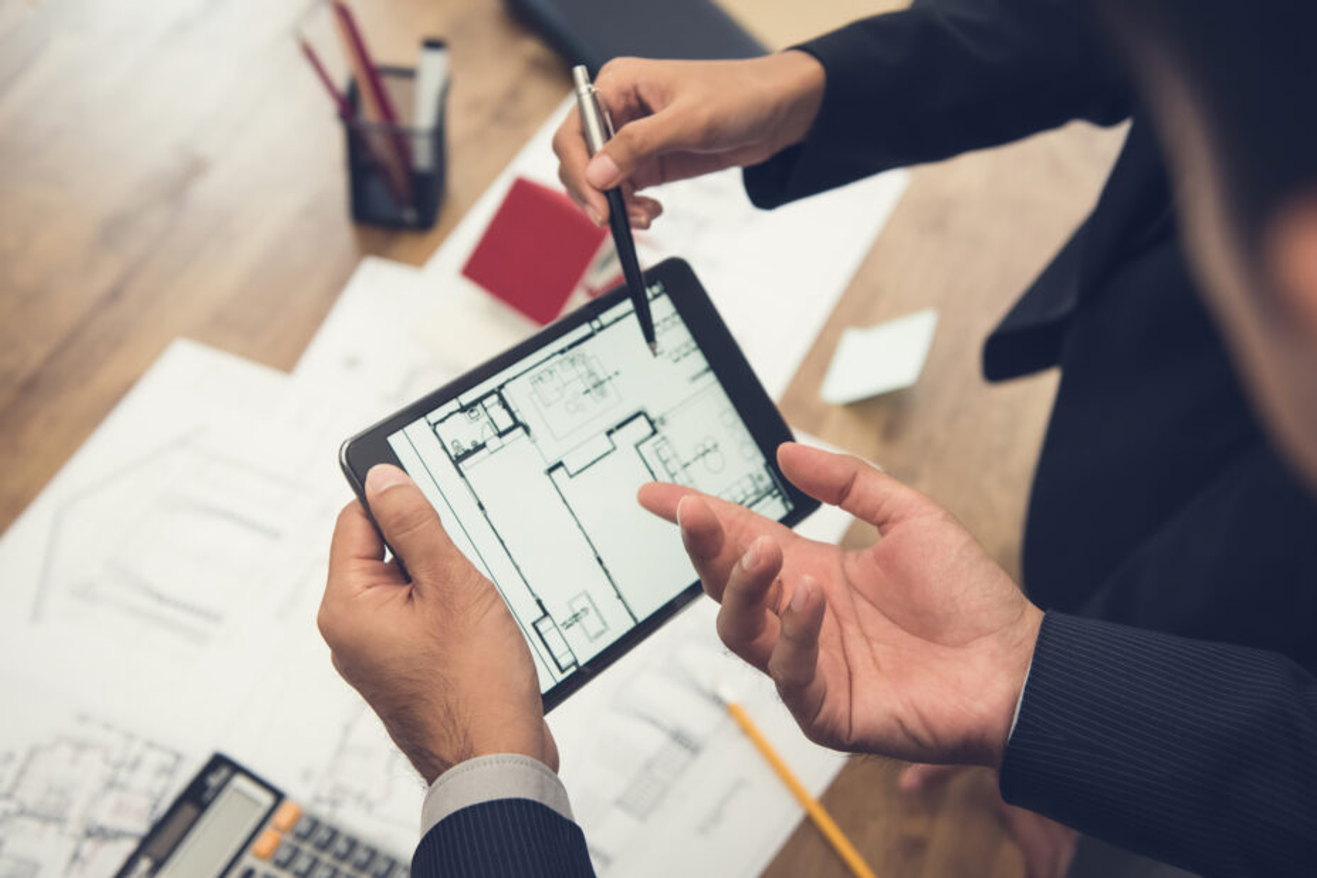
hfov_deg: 41.1
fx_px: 1756
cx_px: 658
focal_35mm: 48
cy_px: 439
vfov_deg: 28.1
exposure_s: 1/125
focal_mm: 48
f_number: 4
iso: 400
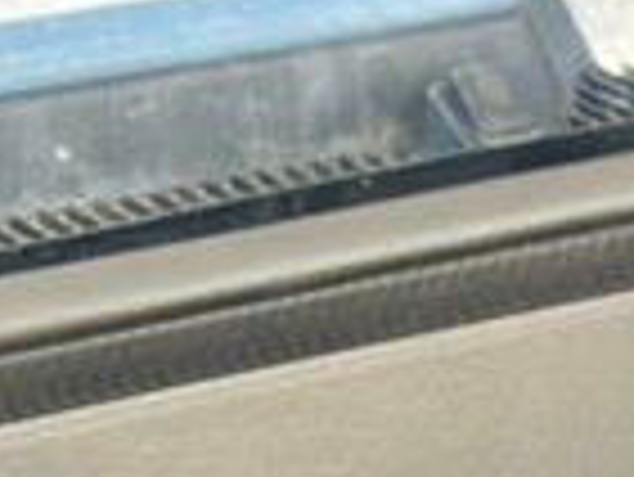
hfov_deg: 5.2
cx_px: 2185
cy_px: 1701
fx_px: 6397
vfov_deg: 4.1
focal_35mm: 349
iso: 80
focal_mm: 6.86
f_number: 1.78
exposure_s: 1/195
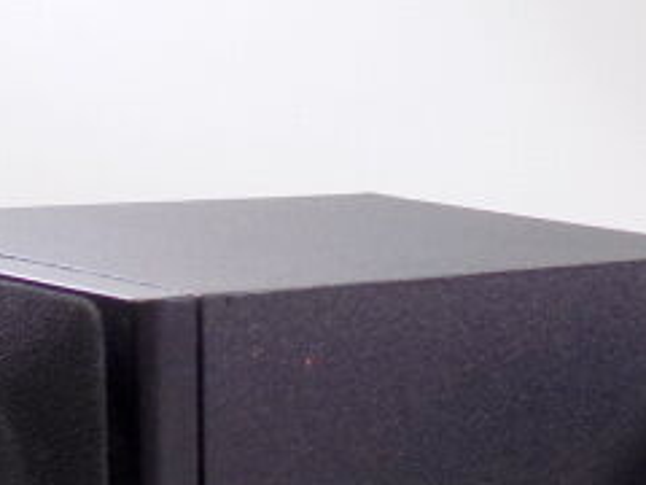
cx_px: 678
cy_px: 753
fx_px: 2034
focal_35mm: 109
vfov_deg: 12.8
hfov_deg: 17.5
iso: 125
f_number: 3.4
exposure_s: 1/30
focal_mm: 6.1
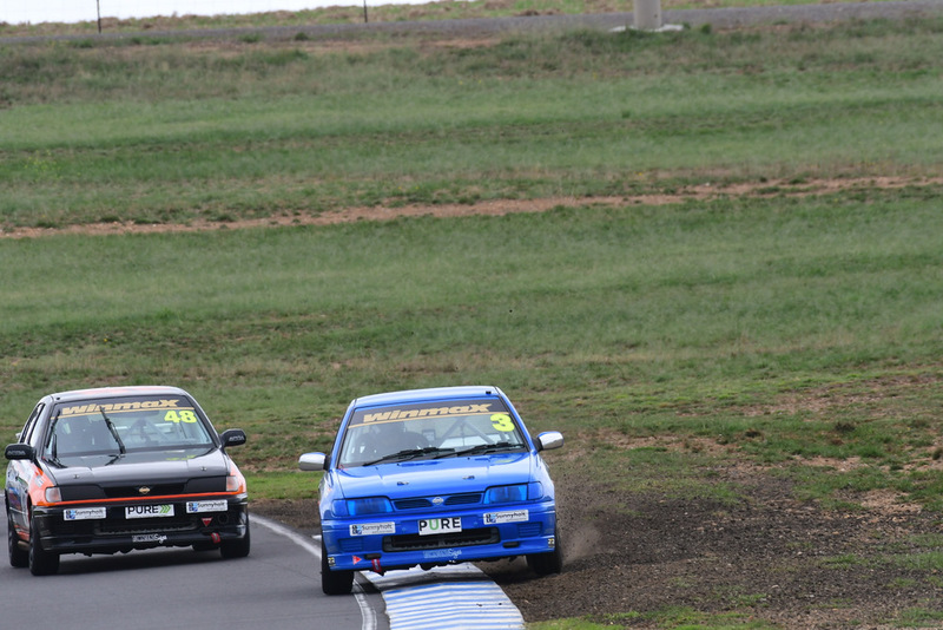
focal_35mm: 690
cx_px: 472
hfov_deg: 3.0
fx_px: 18080
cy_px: 315
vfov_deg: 2.0
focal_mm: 460
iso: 500
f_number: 10
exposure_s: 1/640
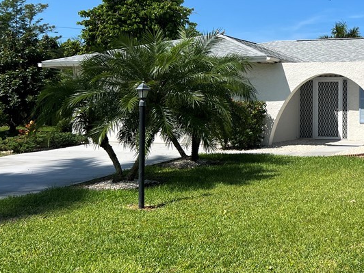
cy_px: 92
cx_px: 343
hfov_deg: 35.4
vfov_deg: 28.9
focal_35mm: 50
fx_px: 526
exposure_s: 1/4630
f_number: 1.5
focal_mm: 5.7
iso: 50
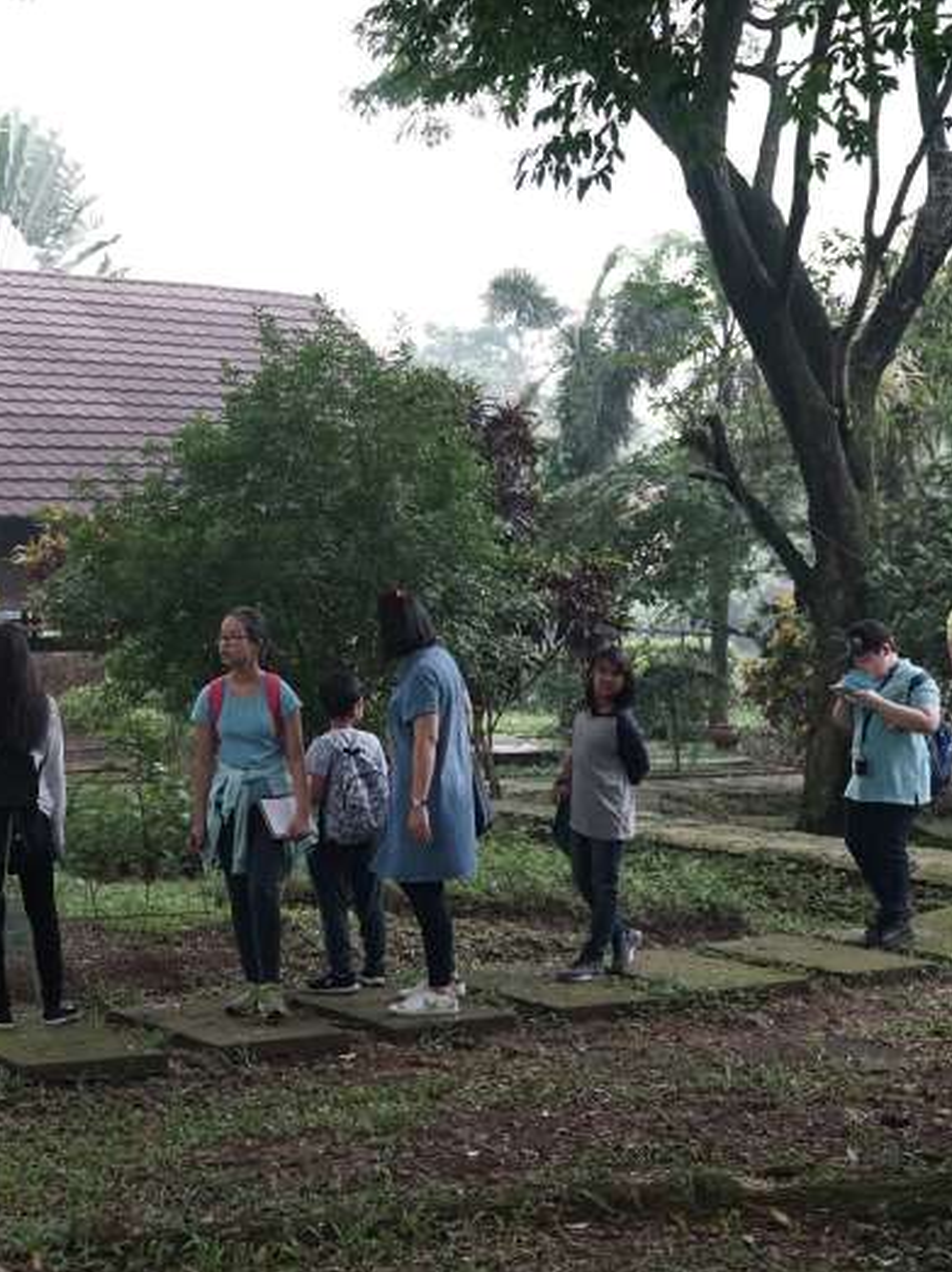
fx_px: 2055
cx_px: 261
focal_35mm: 56
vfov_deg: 34.4
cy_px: 645
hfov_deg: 25.8
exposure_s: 1/200
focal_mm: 38
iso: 3200
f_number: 4
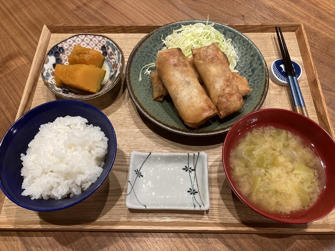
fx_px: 271
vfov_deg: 49.7
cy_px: 126
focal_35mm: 28
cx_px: 168
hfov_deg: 63.4
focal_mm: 3.99
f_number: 1.8
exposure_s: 1/50
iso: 125
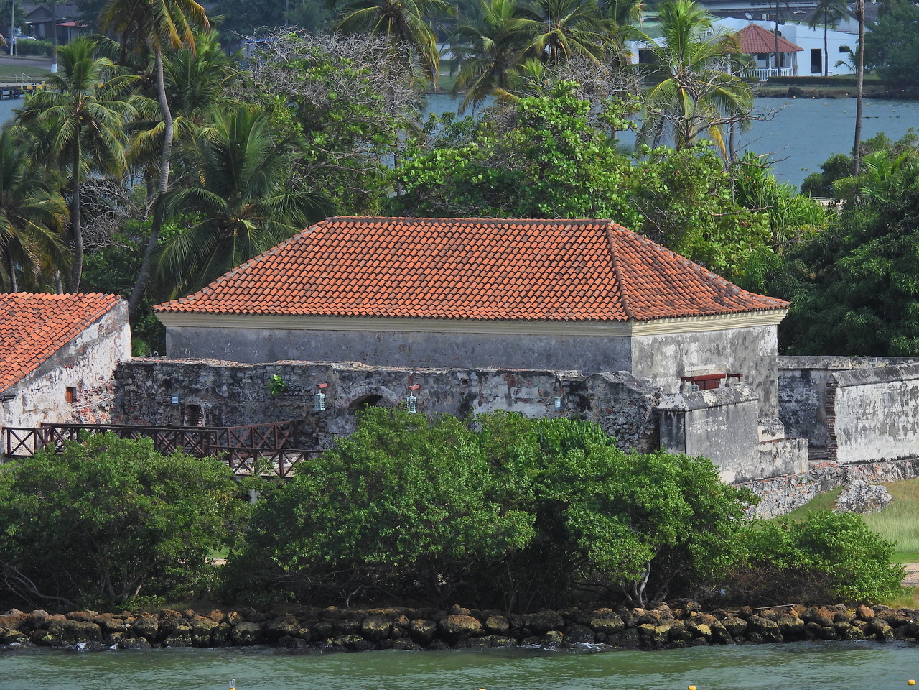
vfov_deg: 4.2
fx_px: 9292
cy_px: 345
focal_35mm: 350
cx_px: 460
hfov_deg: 5.7
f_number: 5
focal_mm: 62.5
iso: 100
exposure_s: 1/1250
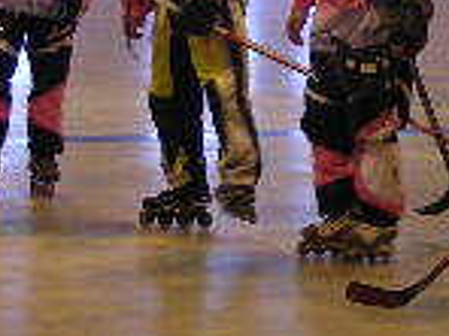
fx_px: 3528
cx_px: 425
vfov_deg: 5.5
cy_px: 15
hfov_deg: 7.3
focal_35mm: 272
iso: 116
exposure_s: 1/30
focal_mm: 10.5
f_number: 3.5
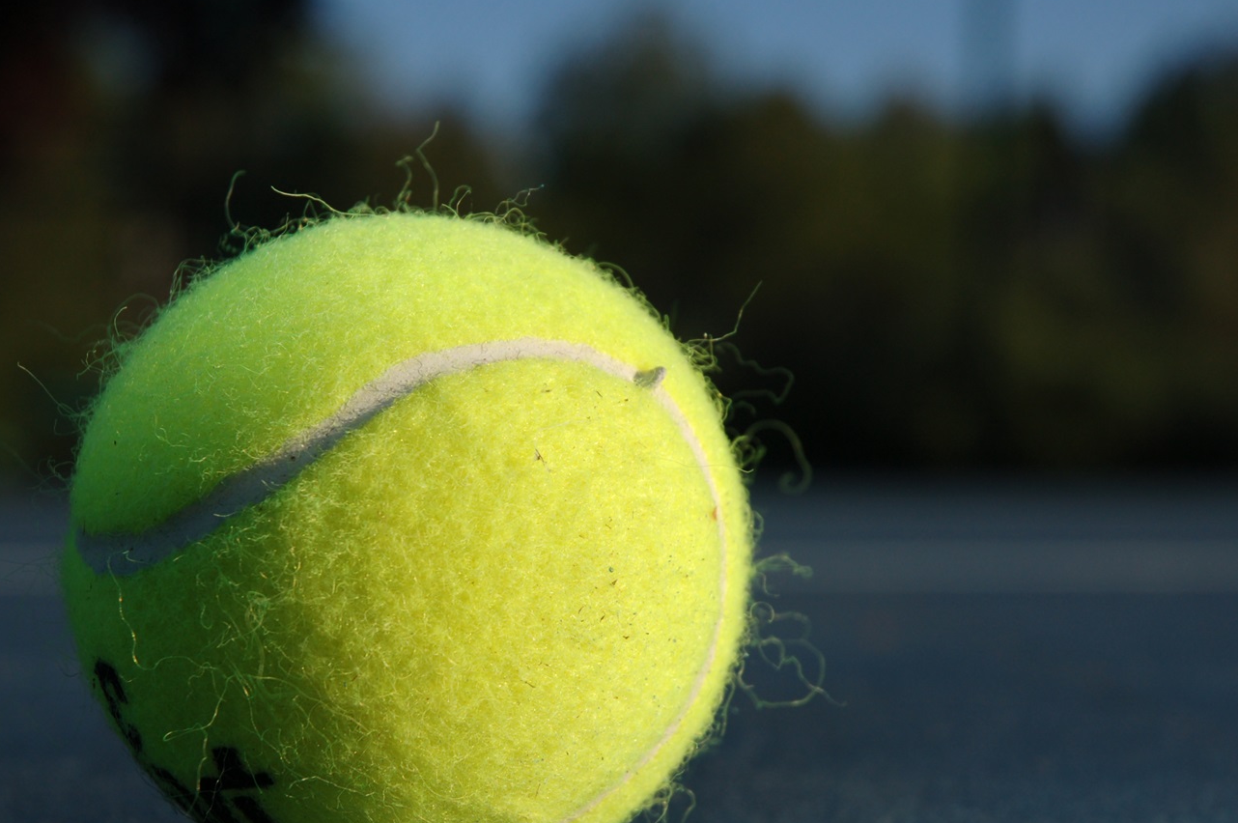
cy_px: 474
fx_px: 4500
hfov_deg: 15.7
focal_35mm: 131
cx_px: 627
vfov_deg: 10.4
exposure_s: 1/500
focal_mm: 70
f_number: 7.1
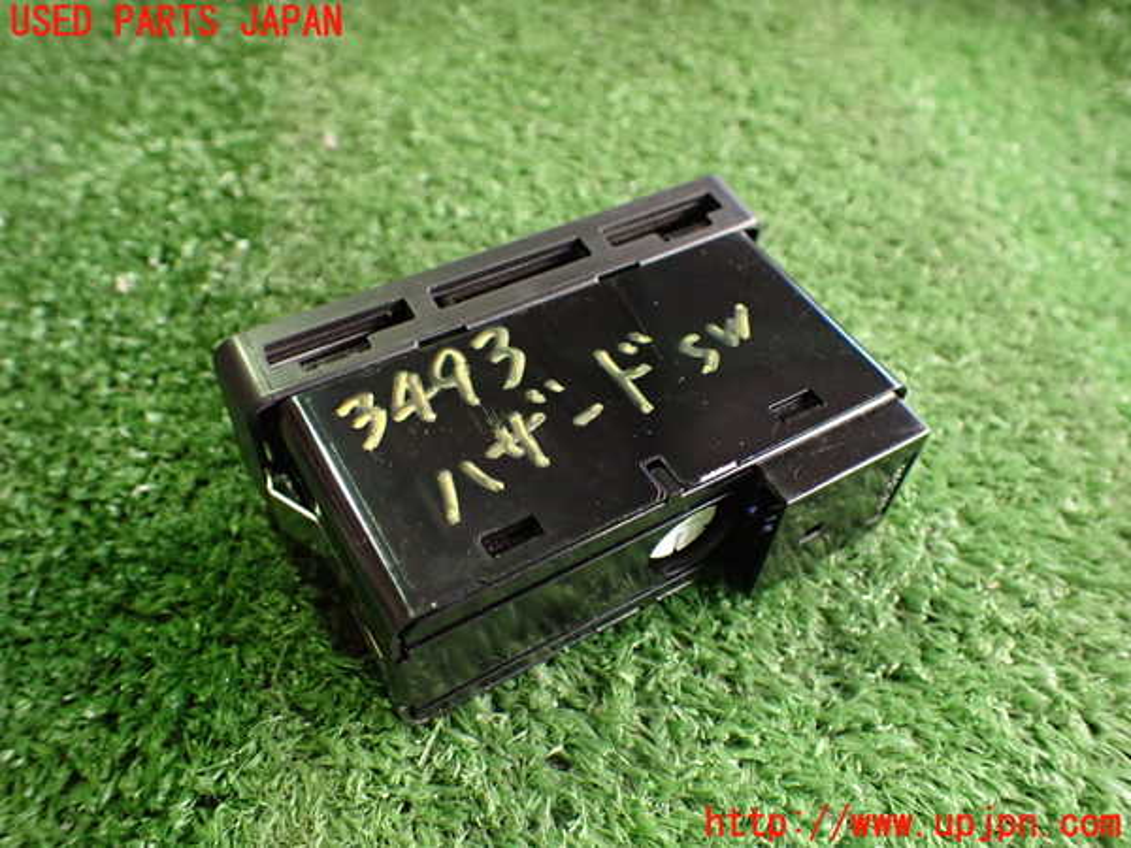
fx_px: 980
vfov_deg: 46.8
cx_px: 566
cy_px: 424
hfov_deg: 60.0
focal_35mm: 30
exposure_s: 1/60
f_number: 2.3
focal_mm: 5.4
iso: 800
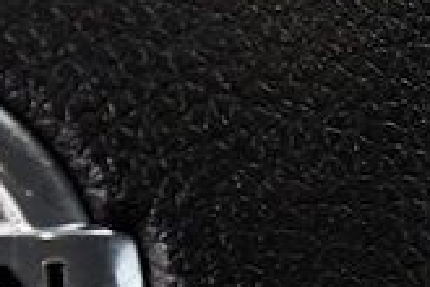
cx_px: 1238
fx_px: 4957
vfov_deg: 3.3
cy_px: 442
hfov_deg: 4.8
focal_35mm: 415
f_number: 6.3
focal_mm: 45
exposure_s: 1/160
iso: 2500
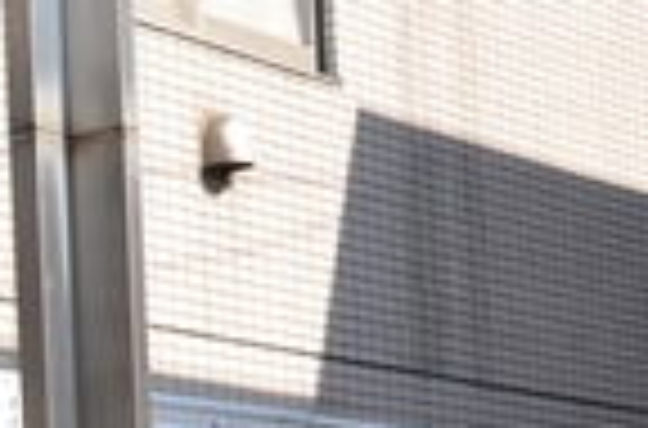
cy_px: 606
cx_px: -594
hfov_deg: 12.3
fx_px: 2691
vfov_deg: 8.9
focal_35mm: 150
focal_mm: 24
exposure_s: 1/200
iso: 100
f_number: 6.3
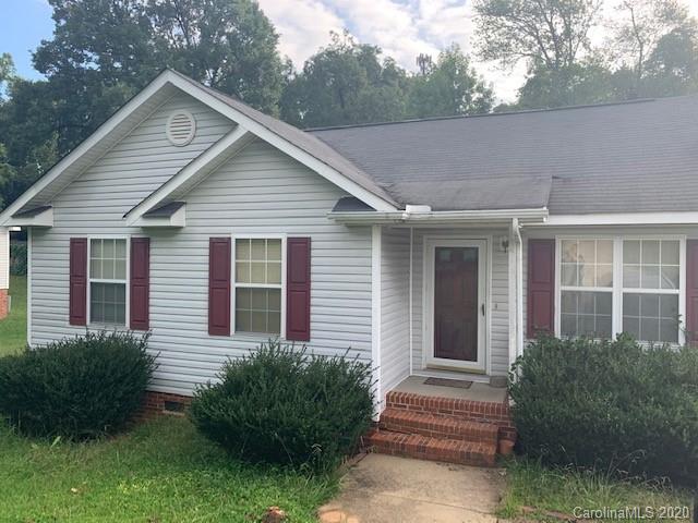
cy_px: 262
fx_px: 524
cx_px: 349
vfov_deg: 53.1
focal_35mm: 26
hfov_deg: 67.3
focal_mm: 4.25
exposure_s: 1/429
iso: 25
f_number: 1.8
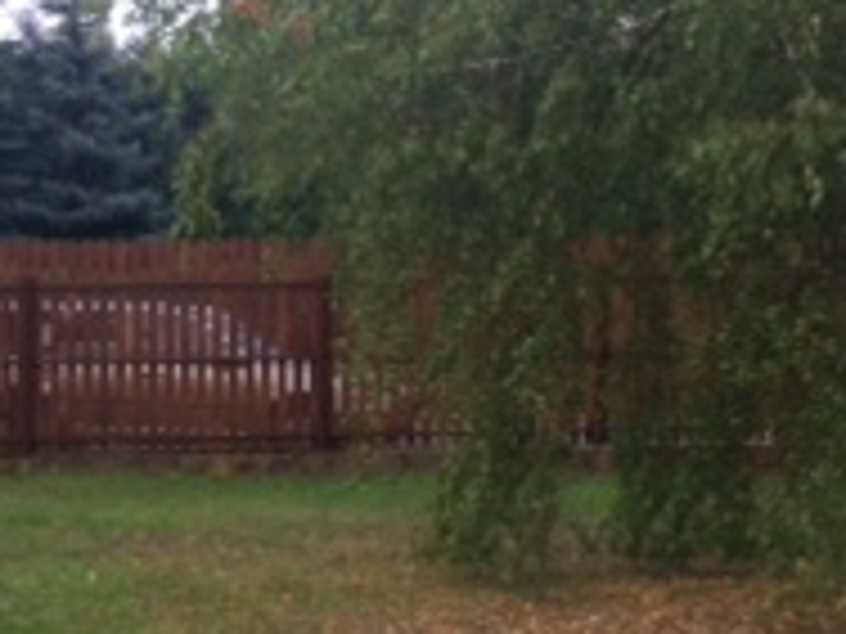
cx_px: 513
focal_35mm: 119
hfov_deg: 16.5
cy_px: 346
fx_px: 2908
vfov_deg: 12.4
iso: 125
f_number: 2.8
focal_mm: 3.85
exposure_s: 1/120
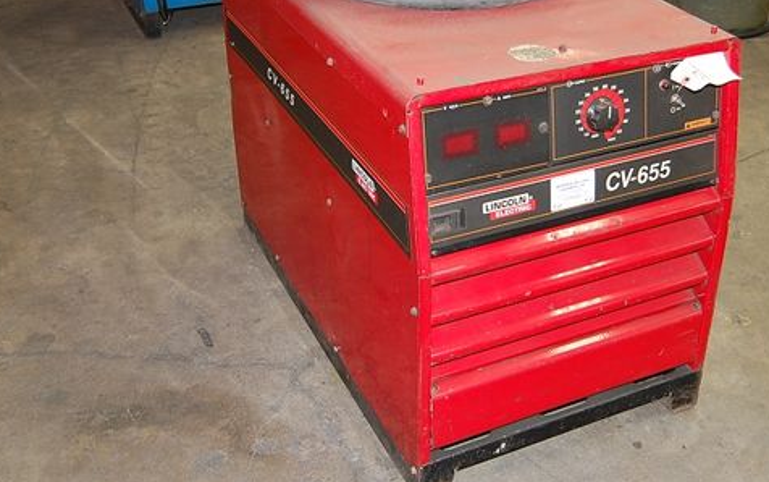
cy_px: 188
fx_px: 1048
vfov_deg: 25.8
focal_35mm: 50
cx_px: 448
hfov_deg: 40.2
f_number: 4
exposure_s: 1/60
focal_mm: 26
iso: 400
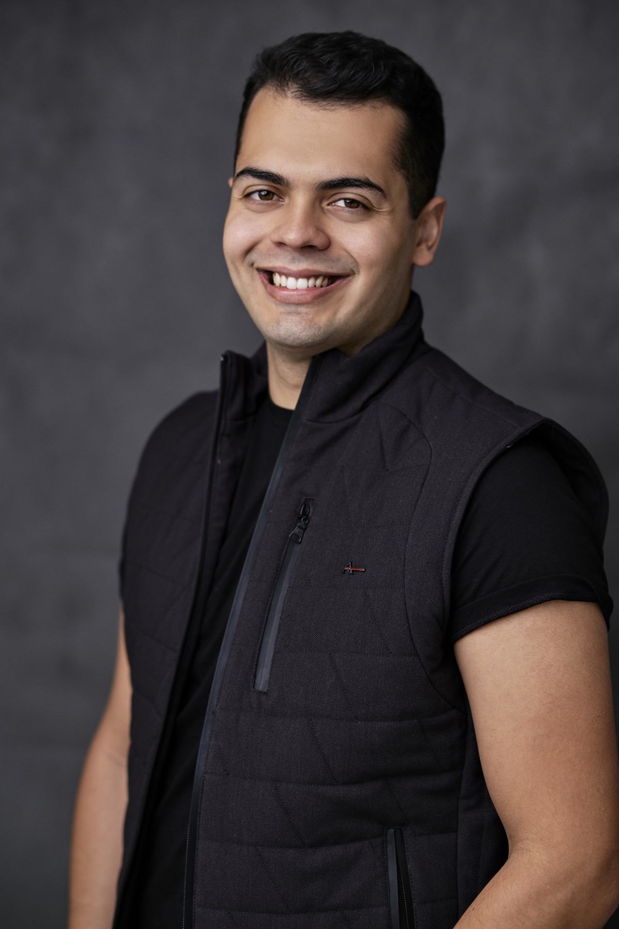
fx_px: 1934
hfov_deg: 18.2
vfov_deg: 27.0
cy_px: 464
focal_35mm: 75
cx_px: 310
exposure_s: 1/80
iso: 80
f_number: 1.8
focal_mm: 50
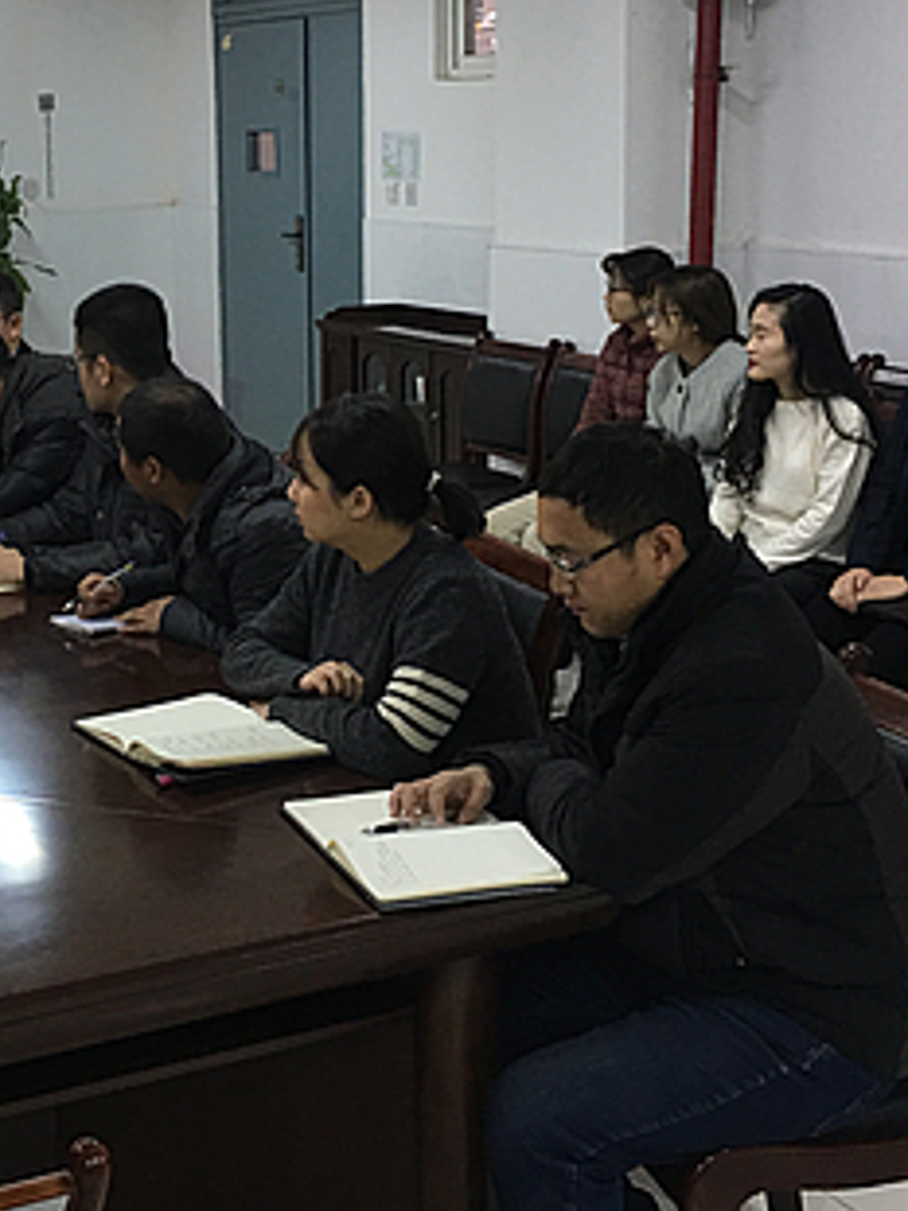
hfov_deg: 25.4
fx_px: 1960
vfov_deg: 34.1
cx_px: 109
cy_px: 413
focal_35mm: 56
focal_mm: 4.15
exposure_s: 1/33
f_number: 2.2
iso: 50
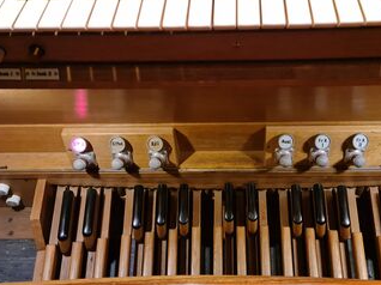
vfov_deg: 41.7
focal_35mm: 34
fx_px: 374
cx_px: 225
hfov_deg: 53.7
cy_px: 151
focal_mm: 5.9
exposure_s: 1/50
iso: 800
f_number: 2
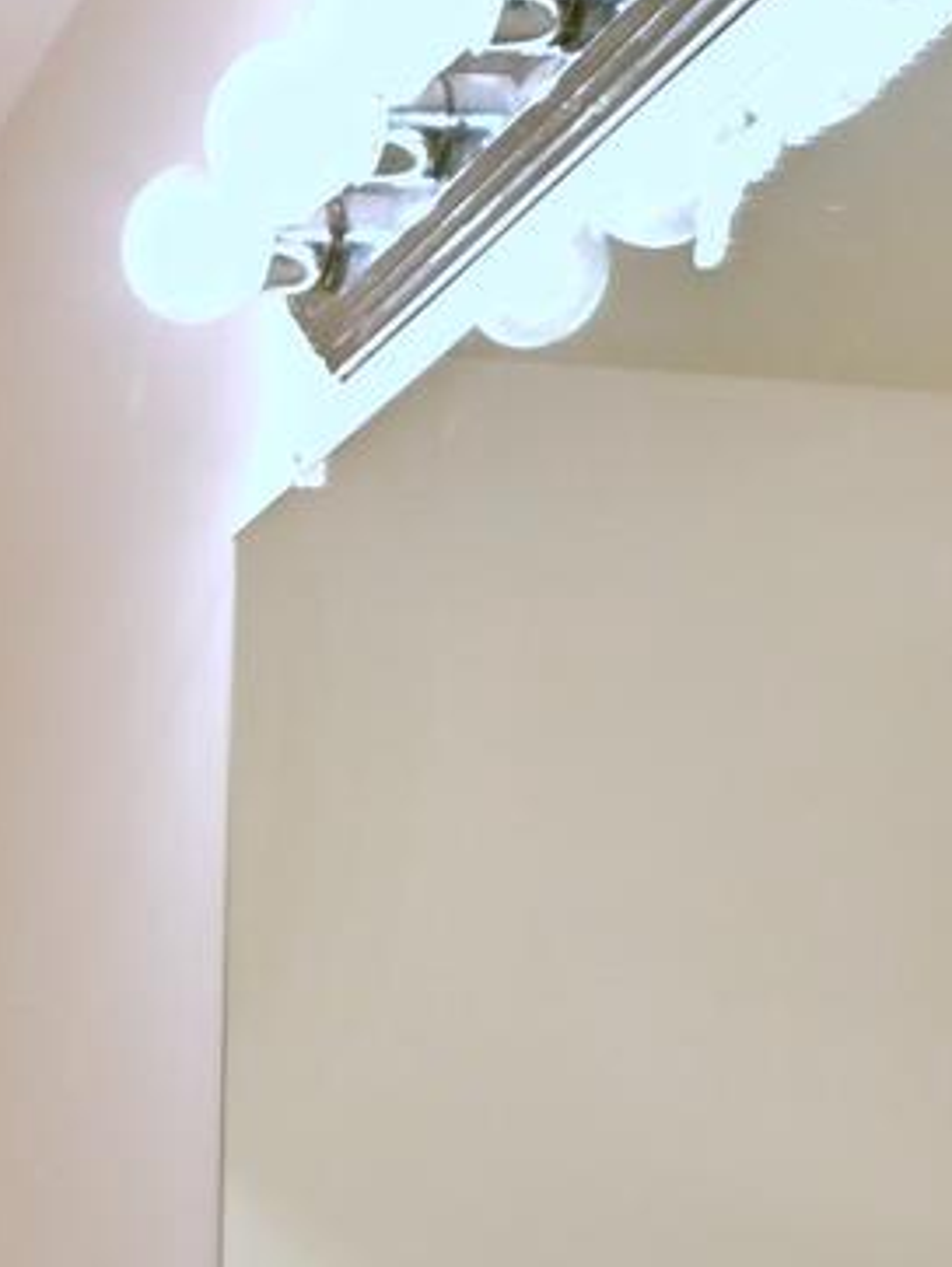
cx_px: -301
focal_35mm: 87
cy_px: 1699
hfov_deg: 16.1
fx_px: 3186
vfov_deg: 20.3
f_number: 4.5
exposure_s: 1/30
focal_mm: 16
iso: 200
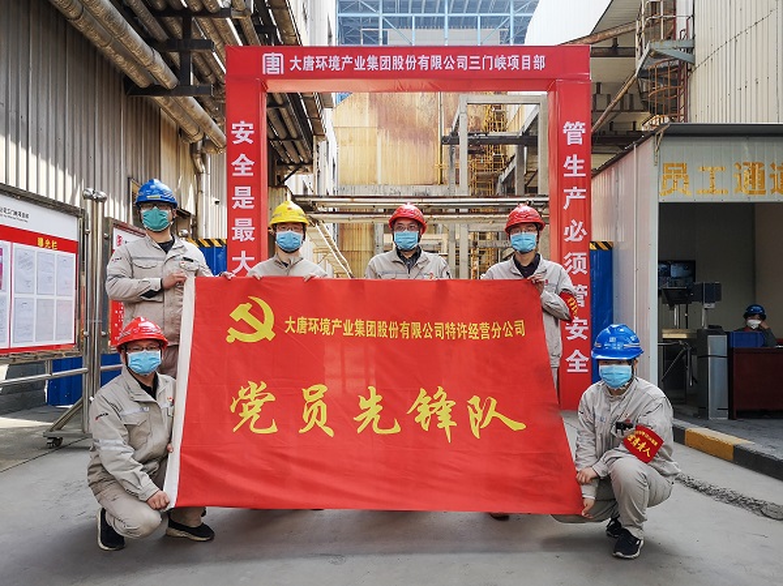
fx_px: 610
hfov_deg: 65.4
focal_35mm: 27
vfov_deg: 51.3
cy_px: 293
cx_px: 392
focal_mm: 3.95
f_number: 1.8
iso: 50
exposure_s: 1/498
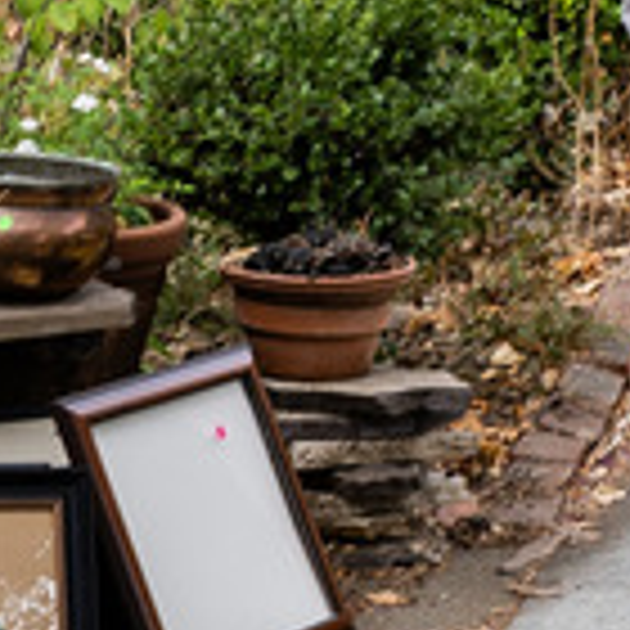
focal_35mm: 186
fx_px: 3830
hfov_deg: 9.1
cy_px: 106
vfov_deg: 9.4
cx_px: -328
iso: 80
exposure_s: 1/80
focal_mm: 34
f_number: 5
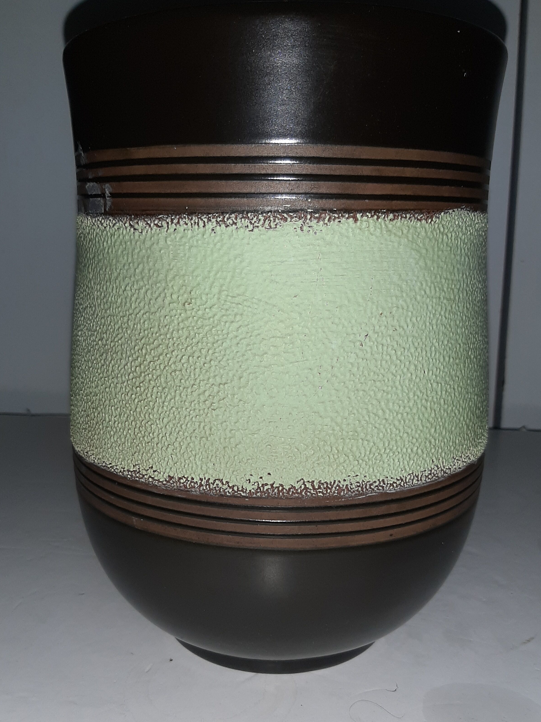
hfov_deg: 42.9
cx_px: 254
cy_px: 410
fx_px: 688
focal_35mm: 33
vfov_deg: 55.2
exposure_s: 1/15
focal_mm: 3.93
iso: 1000
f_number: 1.7
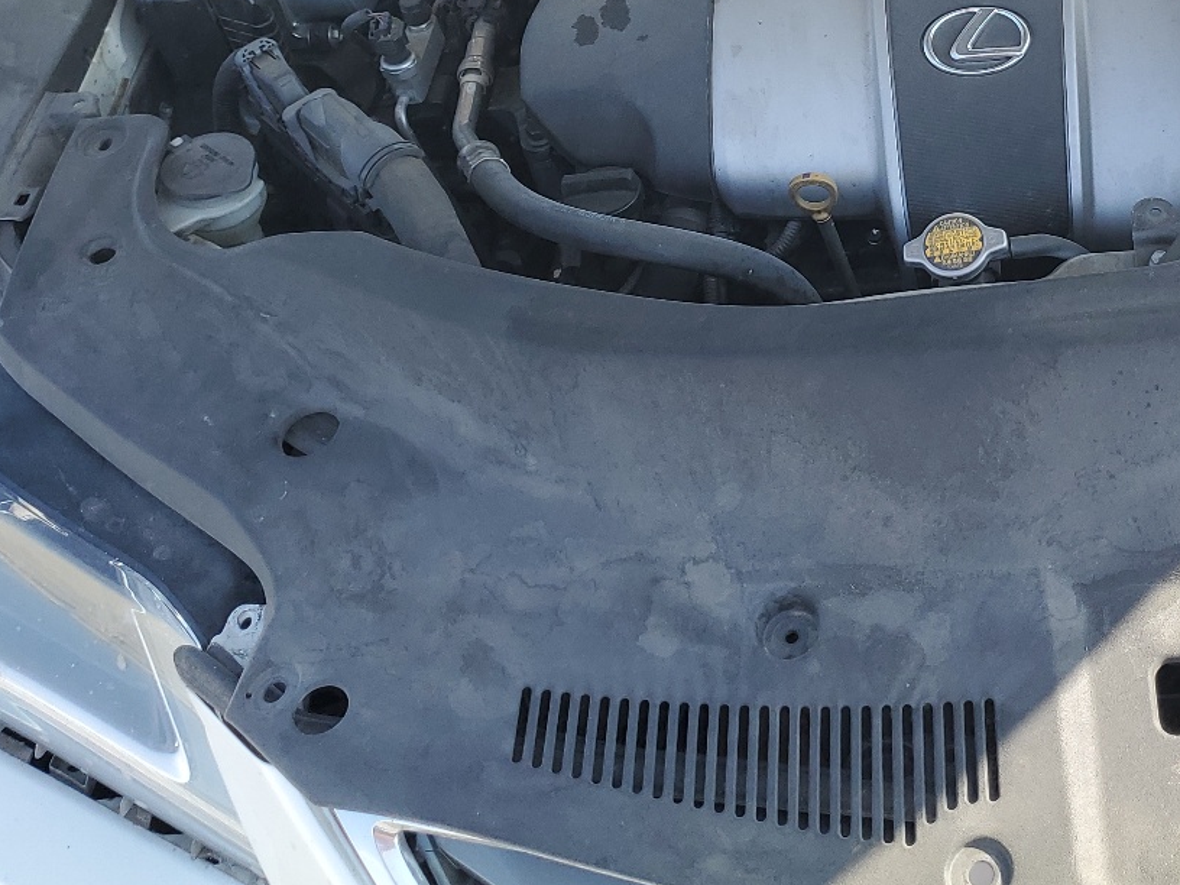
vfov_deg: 27.3
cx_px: 1009
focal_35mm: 51
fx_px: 1739
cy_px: 42
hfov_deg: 35.7
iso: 50
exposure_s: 1/625
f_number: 1.5
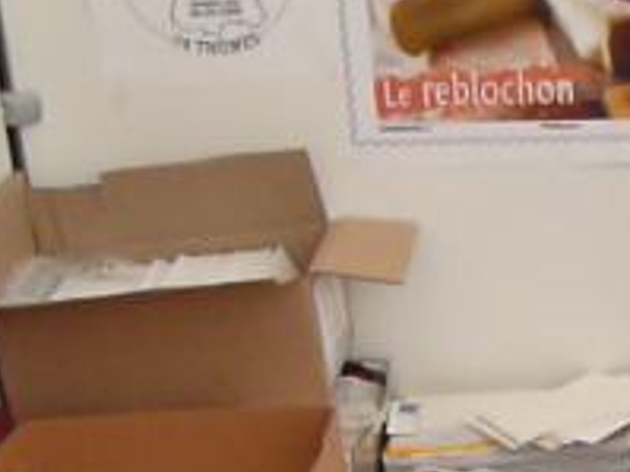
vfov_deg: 16.3
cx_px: 893
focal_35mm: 90
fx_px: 1637
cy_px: 336
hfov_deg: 19.5
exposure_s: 1/125
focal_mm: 4.6
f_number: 8
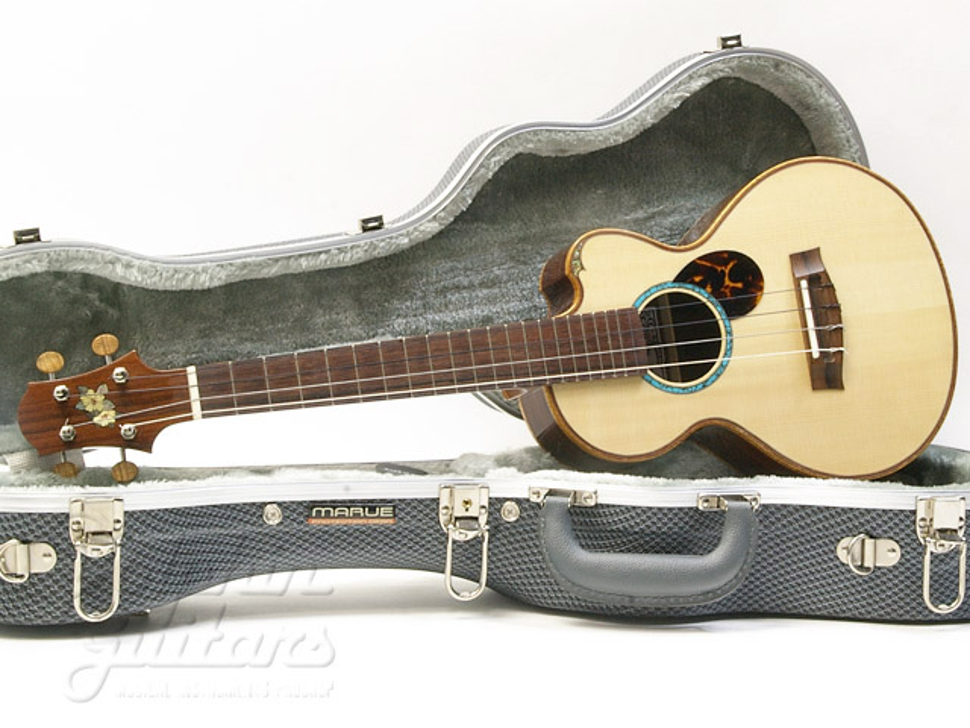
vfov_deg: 21.9
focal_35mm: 67
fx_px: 1877
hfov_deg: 29.0
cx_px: 485
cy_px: 364
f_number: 22
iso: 400
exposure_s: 4
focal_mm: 45
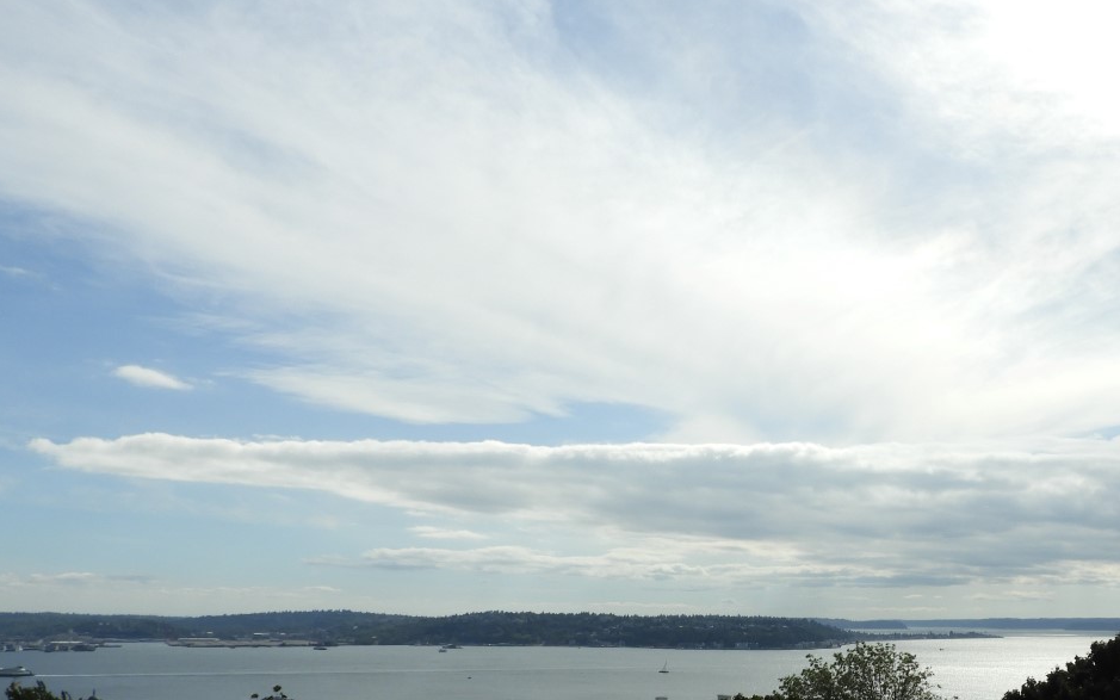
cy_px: 601
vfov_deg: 31.5
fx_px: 1190
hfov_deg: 48.5
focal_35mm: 39
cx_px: 836
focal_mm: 4.3
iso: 100
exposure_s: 1/2000
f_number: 3.8
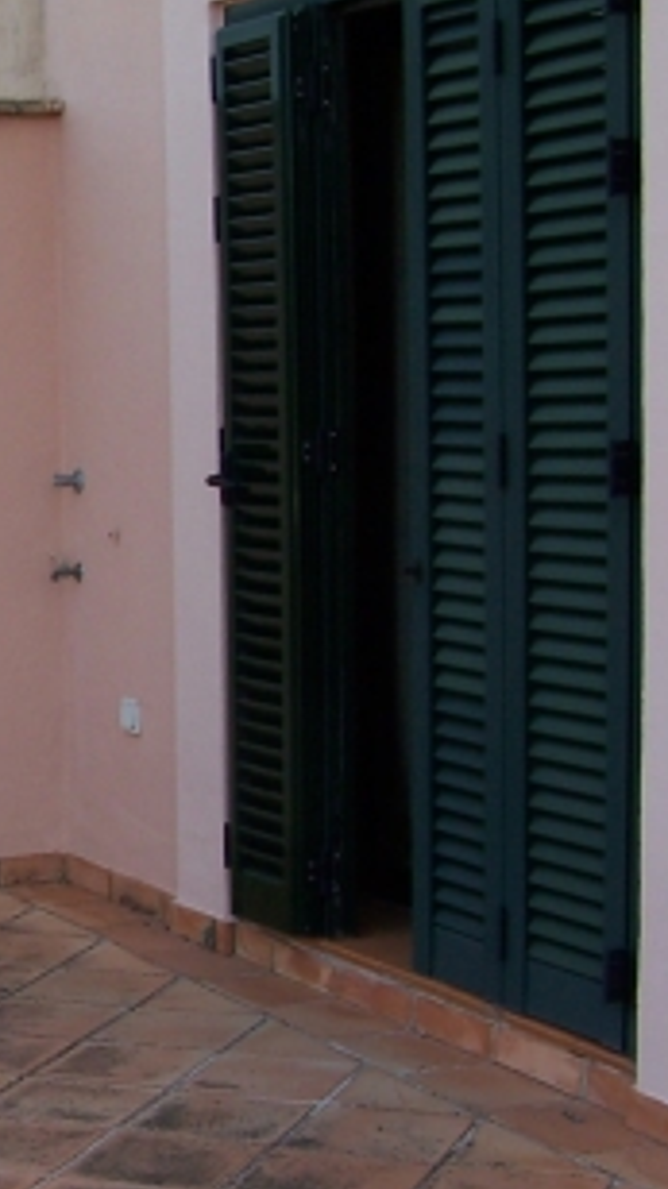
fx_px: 2711
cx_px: -309
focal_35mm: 86
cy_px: 668
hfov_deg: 13.3
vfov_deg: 24.7
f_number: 4
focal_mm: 6.3
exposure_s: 1/350
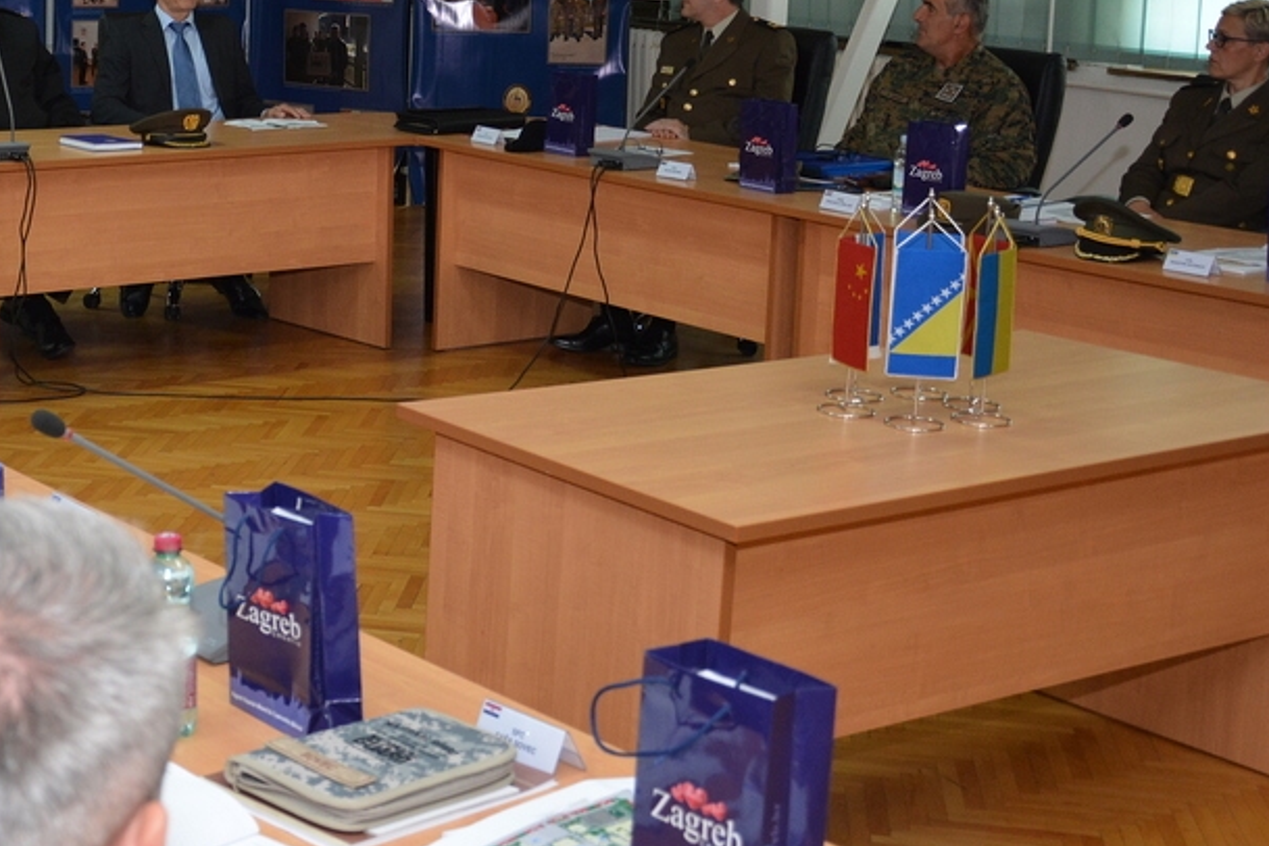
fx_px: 2291
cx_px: 127
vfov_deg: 20.8
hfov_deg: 29.7
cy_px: 238
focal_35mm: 65
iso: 640
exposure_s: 1/60
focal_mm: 22
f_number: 4
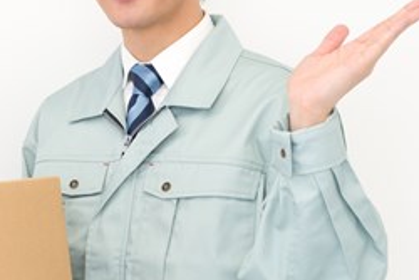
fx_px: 1677
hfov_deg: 13.8
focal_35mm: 144
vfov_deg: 9.5
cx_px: -109
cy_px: 121
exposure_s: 1/125
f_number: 5.6
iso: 400
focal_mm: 50
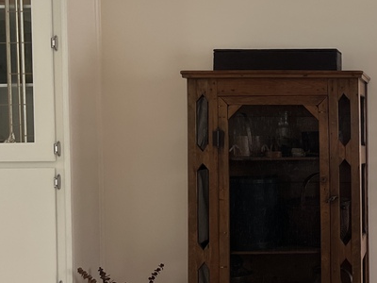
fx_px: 708
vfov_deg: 22.6
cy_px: 140
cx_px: 423
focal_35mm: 65
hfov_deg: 27.1
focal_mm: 5.1
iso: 80
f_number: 1.6
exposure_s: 1/121
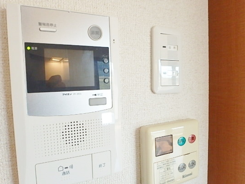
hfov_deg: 69.1
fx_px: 177
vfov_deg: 54.7
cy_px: 104
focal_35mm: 25
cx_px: 107
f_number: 3.5
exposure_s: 1/30
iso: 320
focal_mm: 3.7
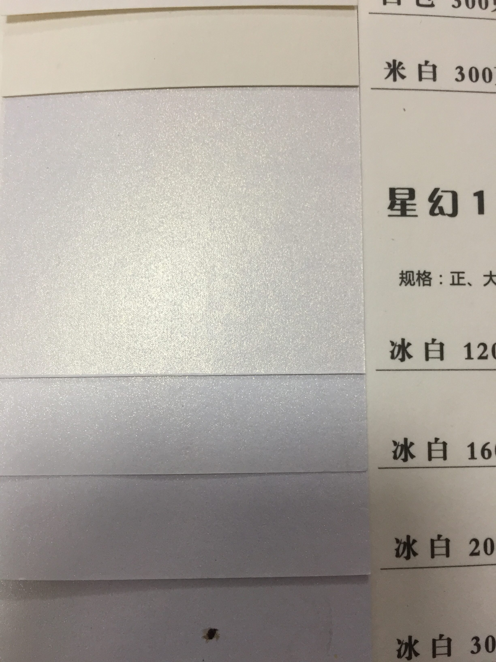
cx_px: 248
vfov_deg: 61.7
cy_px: 331
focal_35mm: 29
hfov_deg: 48.2
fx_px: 554
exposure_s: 1/33
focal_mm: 4.15
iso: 50
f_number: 2.2
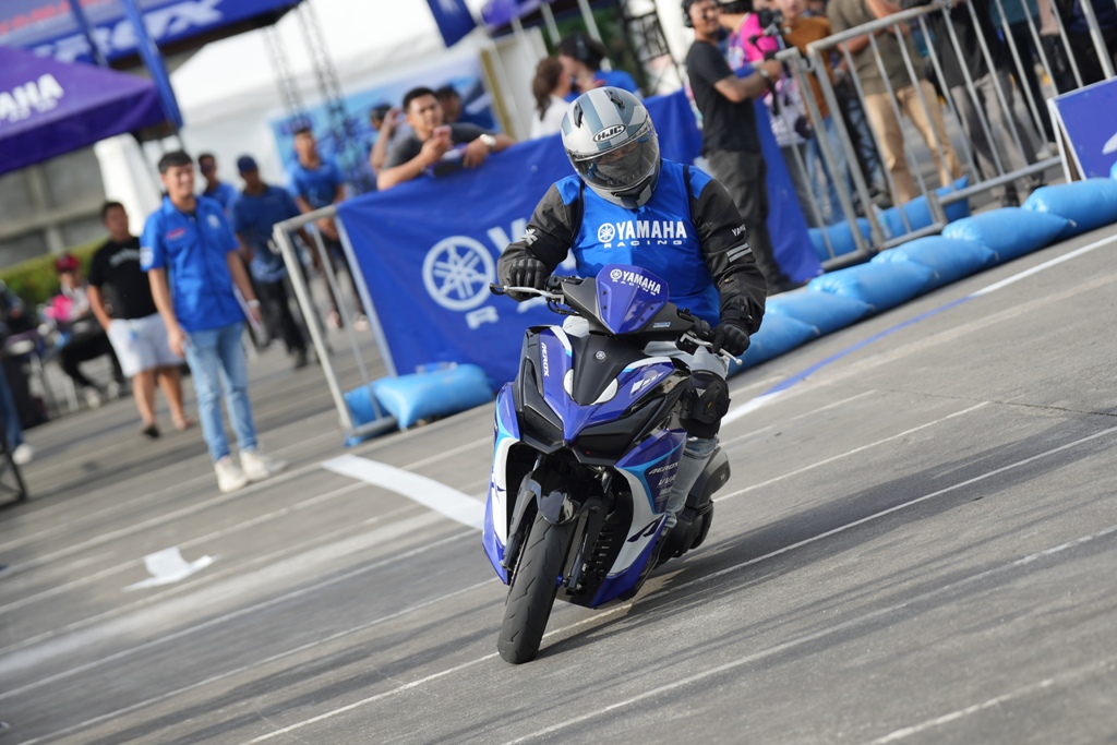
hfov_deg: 11.6
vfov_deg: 7.8
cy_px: 372
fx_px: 5492
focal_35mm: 177
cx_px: 558
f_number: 2.8
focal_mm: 118
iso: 100
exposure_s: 1/800
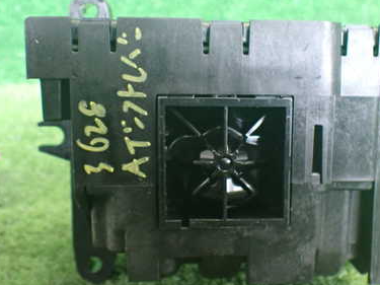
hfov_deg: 39.5
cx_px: 228
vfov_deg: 30.2
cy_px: 127
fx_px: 527
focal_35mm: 48
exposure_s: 1/40
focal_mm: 5.4
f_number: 2.3
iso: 800
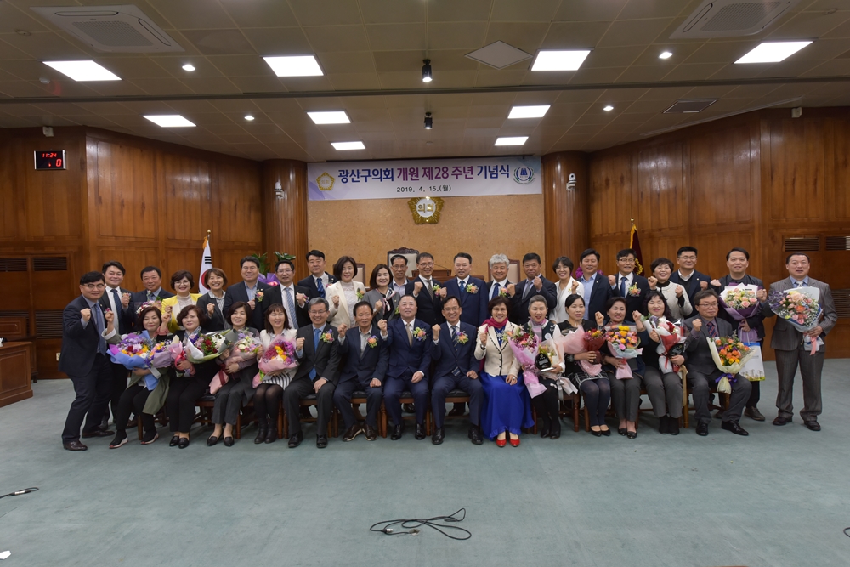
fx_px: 519
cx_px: 425
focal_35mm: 22
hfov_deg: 78.6
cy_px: 284
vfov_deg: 57.2
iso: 1250
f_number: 7.1
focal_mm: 22
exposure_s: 1/60
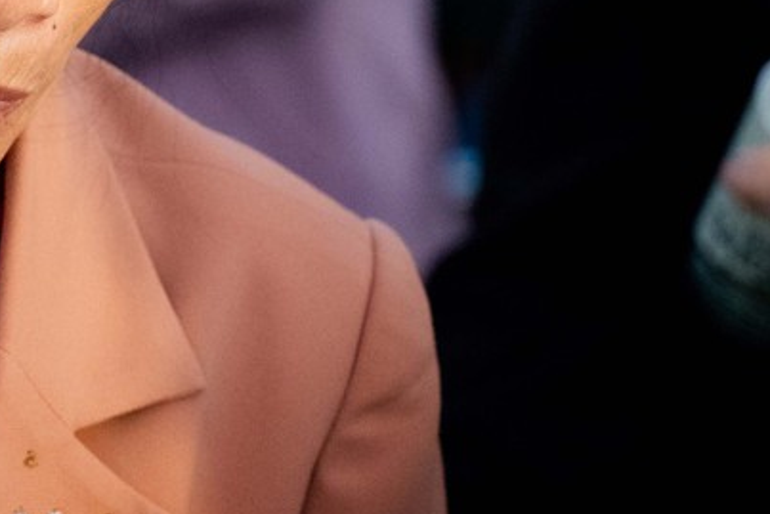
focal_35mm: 347
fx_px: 7424
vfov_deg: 4.0
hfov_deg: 5.8
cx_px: -558
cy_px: 119
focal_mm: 70
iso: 1250
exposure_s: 1/400
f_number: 2.8
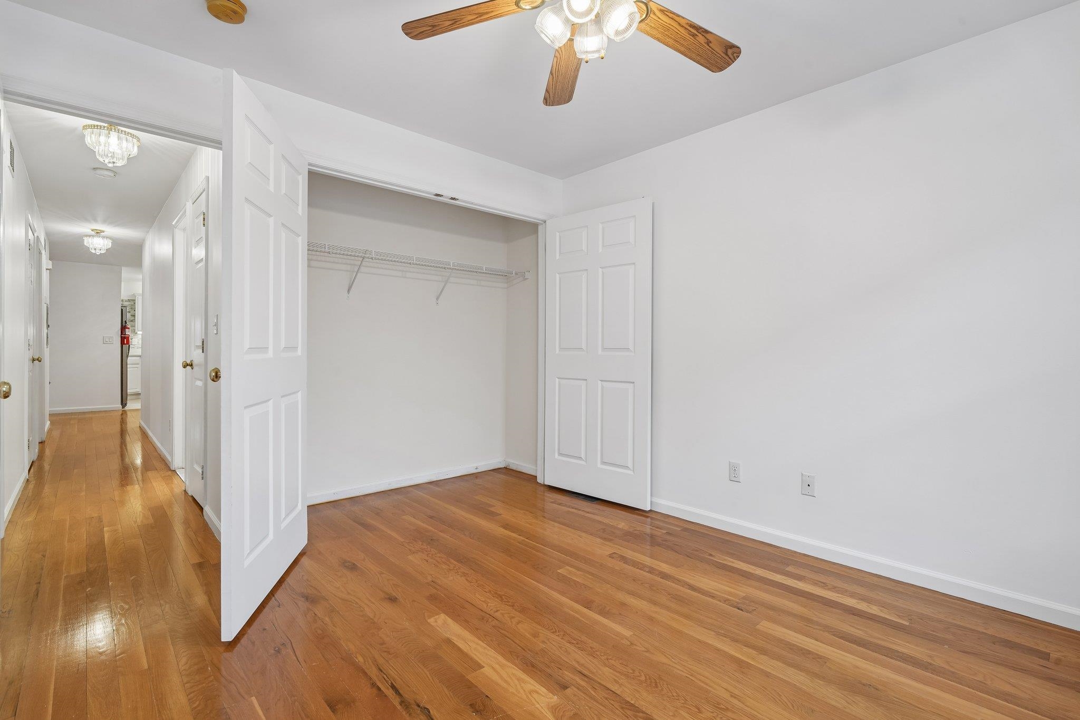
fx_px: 480
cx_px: 540
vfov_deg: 73.7
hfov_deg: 96.7
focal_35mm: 16
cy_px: 360
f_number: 8
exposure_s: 1/8
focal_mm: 16
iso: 400
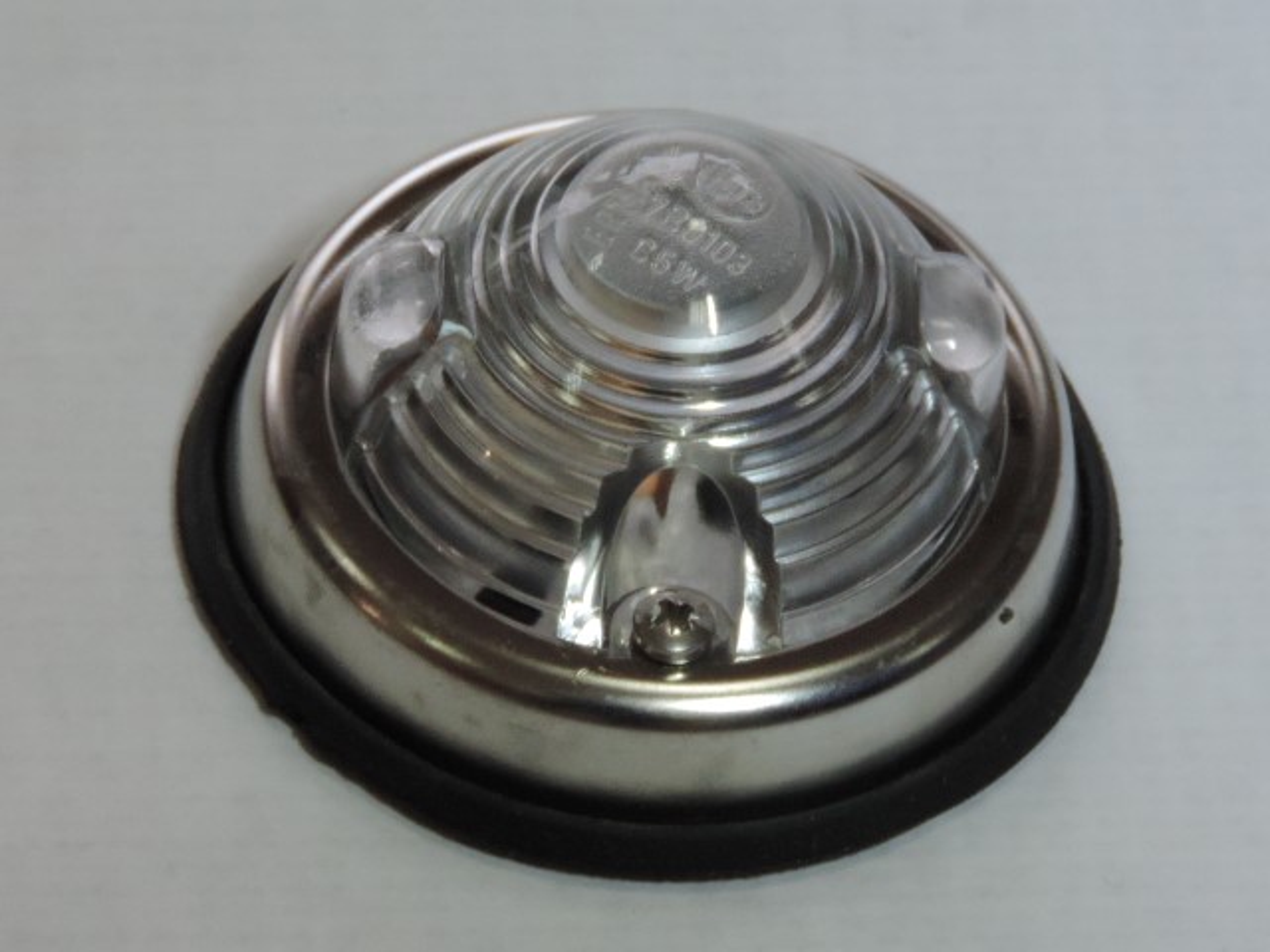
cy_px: 476
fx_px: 7338
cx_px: 635
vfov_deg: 7.4
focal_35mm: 200
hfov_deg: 9.9
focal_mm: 35.6
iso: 400
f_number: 4.6
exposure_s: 1/80
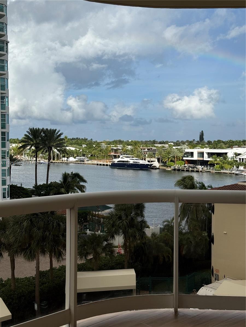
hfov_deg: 30.3
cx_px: 123
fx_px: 455
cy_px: 164
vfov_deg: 39.7
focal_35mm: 48
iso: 64
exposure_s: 1/7874
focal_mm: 6.76
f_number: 1.78
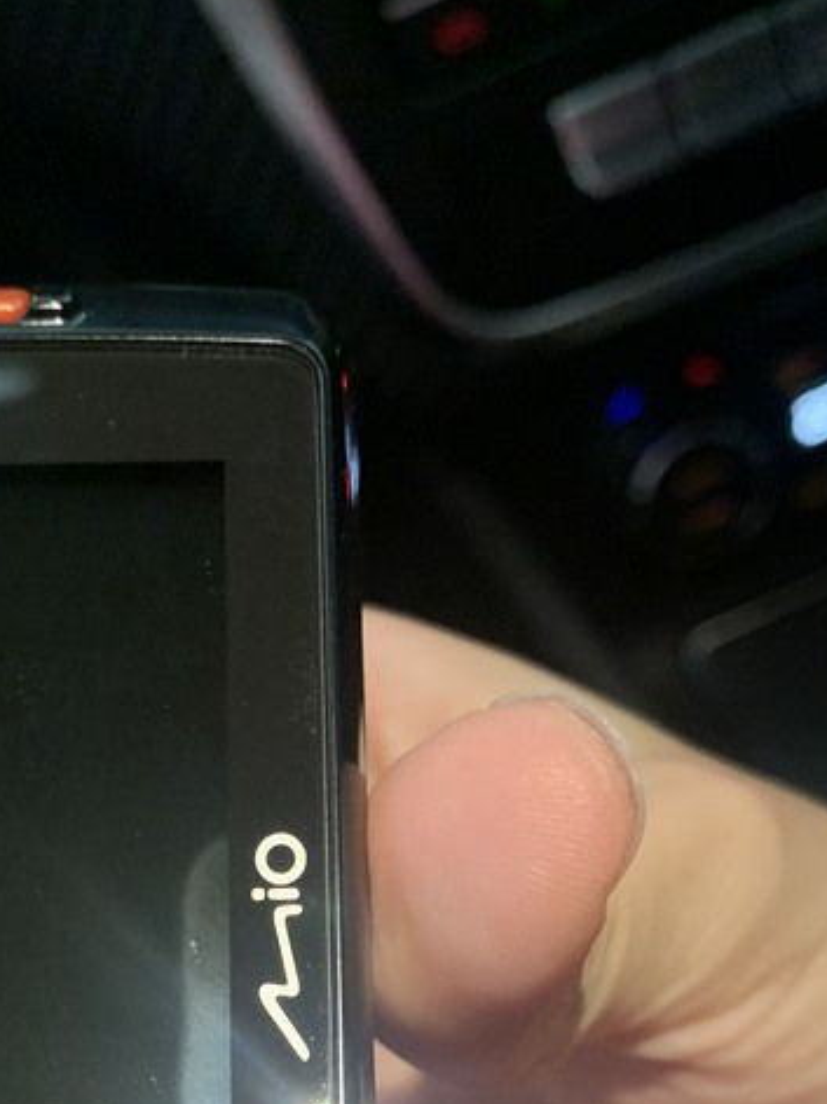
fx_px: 1689
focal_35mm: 53
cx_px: 344
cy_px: 1024
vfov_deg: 33.9
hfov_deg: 27.5
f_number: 1.8
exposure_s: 1/25
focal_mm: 4.25
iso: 500
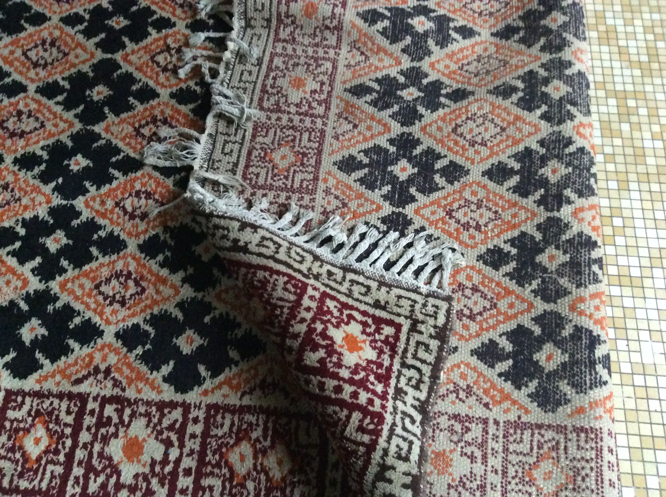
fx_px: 615
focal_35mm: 32
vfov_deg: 44.1
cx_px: 333
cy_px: 248
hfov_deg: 56.9
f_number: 2.4
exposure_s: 1/17
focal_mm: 3.3
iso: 400
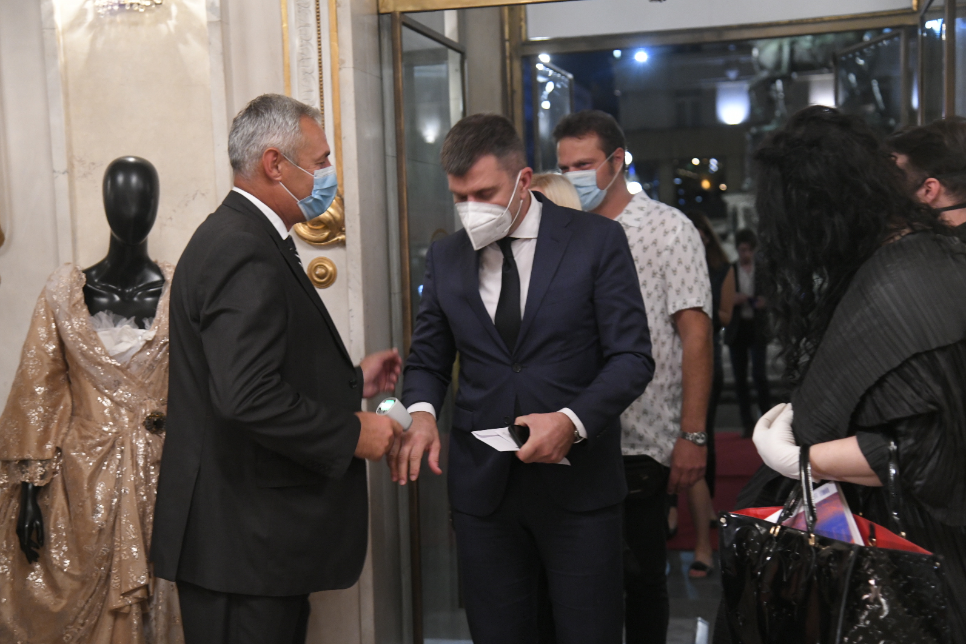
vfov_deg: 23.0
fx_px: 1583
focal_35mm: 59
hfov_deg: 33.9
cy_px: 320
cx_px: 475
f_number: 4.5
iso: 4000
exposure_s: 1/80
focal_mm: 58
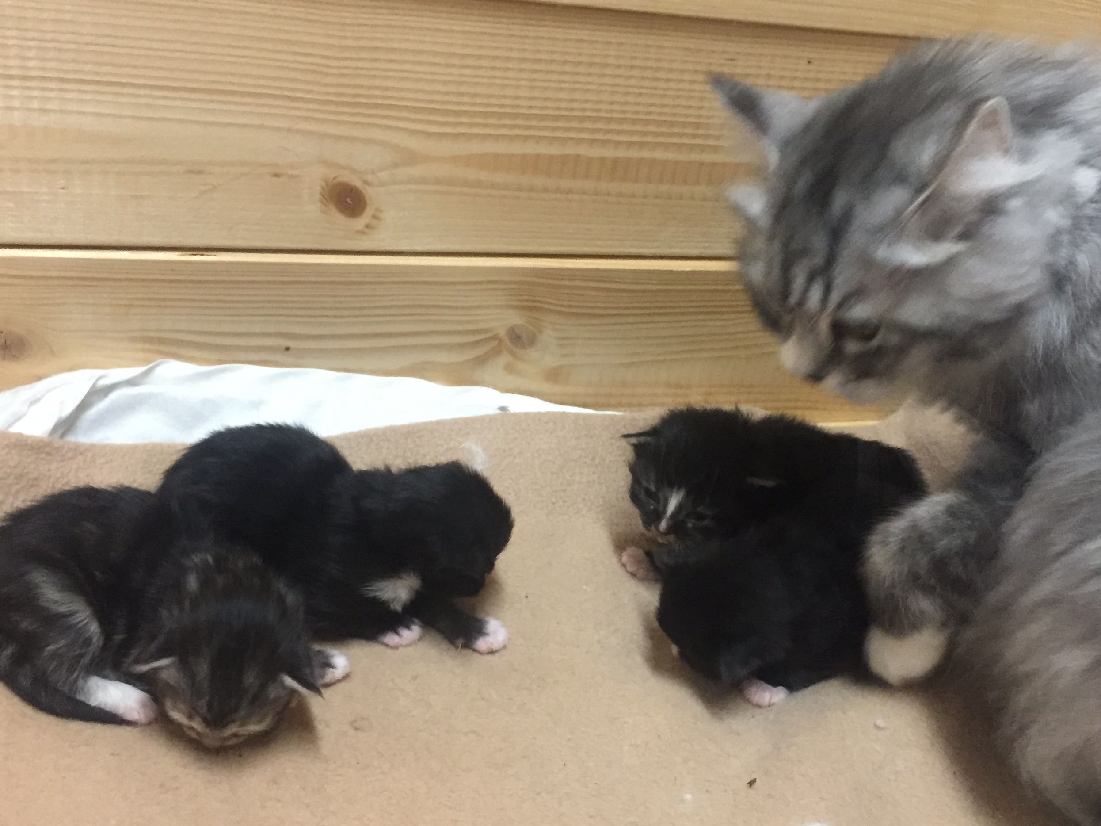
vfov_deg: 37.7
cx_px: 583
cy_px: 450
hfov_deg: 49.0
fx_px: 1209
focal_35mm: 38
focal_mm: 4.15
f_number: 2.2
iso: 250
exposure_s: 1/20
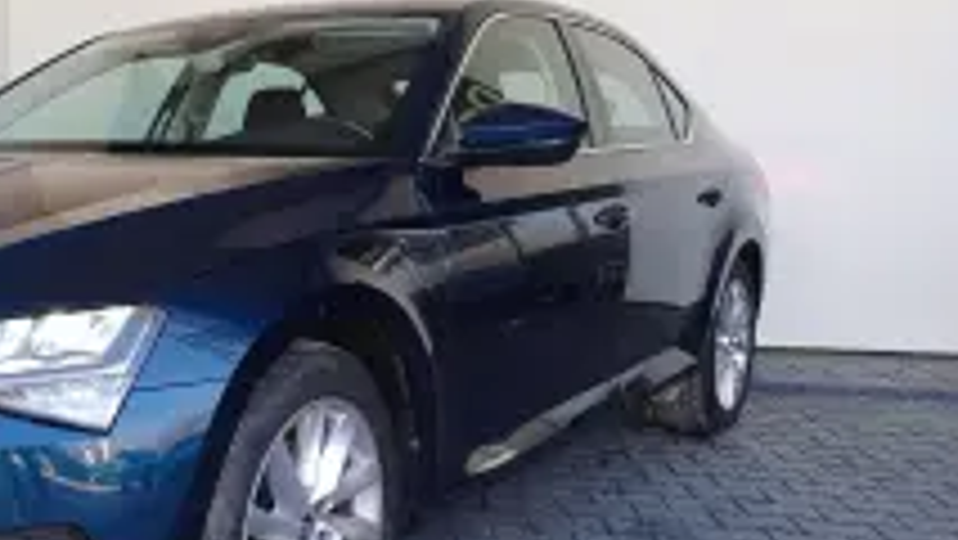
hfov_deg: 42.1
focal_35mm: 46
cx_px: 157
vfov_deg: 26.0
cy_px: 315
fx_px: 1169
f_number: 1.8
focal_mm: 4.65
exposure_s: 1/100
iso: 50
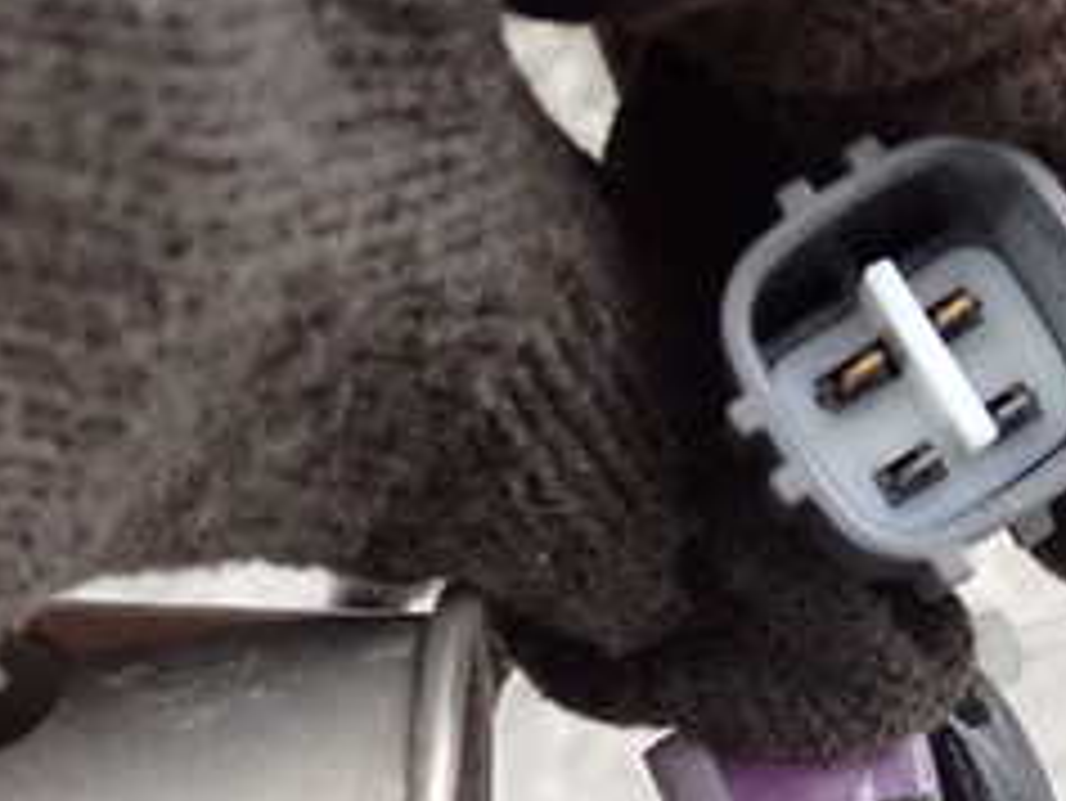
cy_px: 666
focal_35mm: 91
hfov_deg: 21.5
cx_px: 643
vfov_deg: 16.1
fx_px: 2804
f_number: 2.5
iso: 1250
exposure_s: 1/125
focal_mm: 6.37
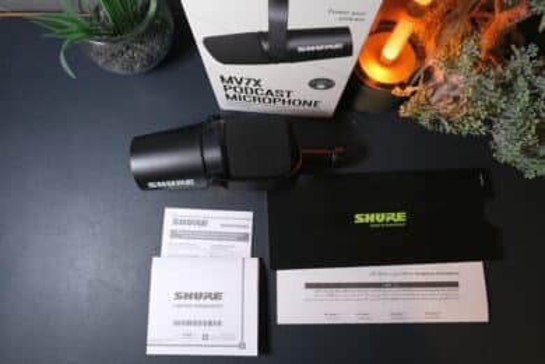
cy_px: 182
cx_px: 272
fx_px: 363
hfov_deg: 73.7
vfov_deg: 53.1
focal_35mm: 24
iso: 1250
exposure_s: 1/20
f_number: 8
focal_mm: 16
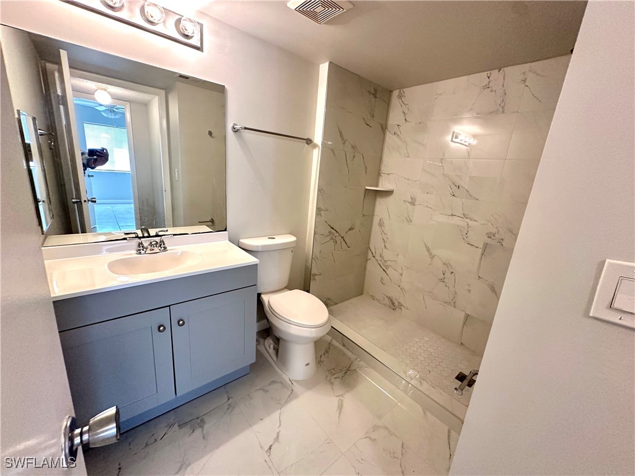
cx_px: 318
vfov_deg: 85.7
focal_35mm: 14
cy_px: 238
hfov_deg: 102.1
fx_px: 257
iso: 250
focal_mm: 2.22
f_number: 2.2
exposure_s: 1/120
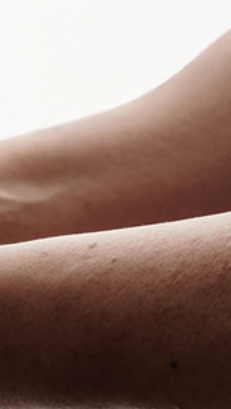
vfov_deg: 9.4
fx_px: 2499
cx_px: -616
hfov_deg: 4.9
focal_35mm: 230
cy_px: 105
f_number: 5
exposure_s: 1/160
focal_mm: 50
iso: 160
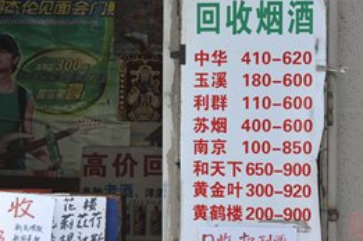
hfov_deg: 8.9
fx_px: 2315
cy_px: 109
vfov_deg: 5.9
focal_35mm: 230
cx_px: 53
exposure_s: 1/160
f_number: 6.3
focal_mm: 120
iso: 400
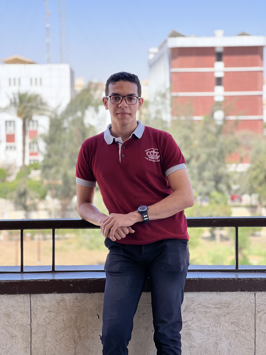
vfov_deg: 25.3
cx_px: 133
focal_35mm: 77
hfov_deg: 19.1
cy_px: 178
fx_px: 789
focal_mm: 9
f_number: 2.8
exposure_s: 1/272
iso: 25
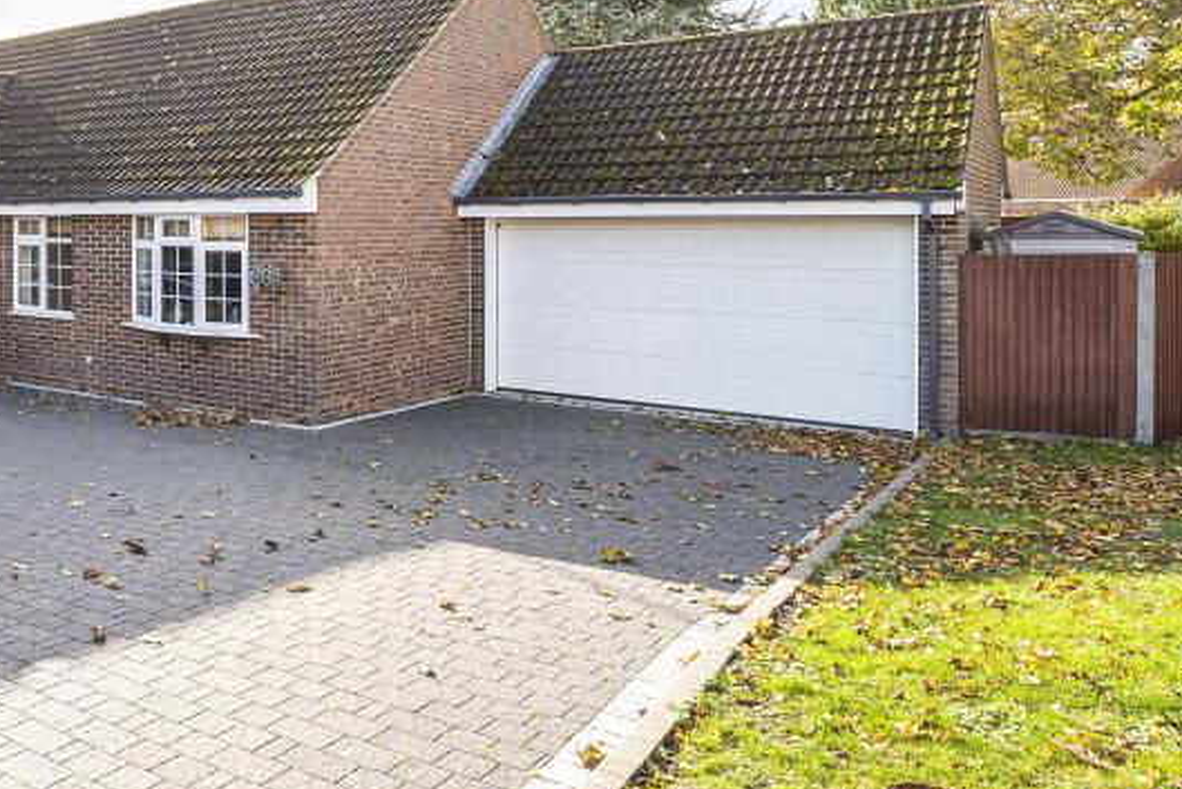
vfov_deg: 40.3
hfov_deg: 52.7
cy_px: 245
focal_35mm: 32
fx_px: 1056
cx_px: 161
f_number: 8
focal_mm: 16.6
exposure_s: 1/125
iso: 400
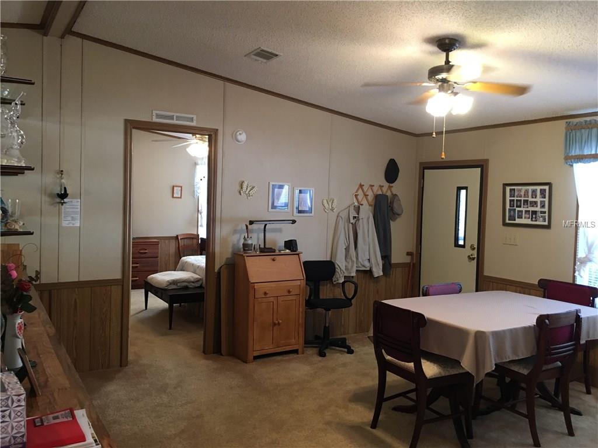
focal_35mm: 29
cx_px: 299
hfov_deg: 61.7
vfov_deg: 48.2
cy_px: 224
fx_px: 501
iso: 64
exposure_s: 1/15
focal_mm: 4.15
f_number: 2.2
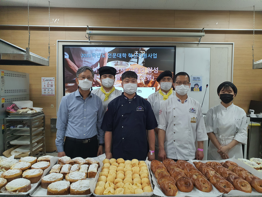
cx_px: 131
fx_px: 197
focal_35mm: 26
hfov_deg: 67.3
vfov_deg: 53.1
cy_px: 98
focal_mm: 4.3
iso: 200
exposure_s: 1/120
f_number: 2.4
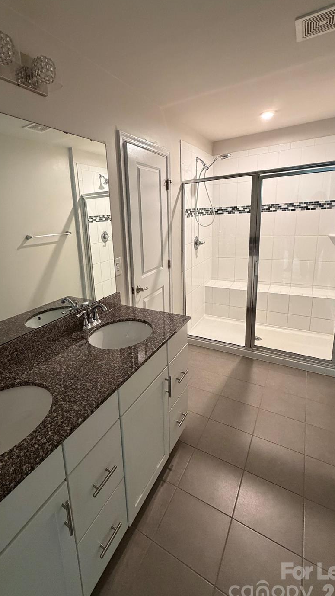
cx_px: 126
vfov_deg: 95.8
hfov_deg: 63.0
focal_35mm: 17
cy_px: 278
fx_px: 268
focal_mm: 2.22
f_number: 2.2
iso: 400
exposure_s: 1/60
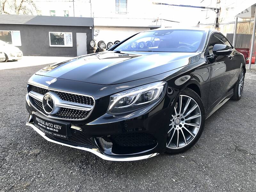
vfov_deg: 49.7
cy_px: 96
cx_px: 128
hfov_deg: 63.4
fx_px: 207
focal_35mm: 28
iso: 25
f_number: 1.8
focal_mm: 4
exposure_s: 1/150
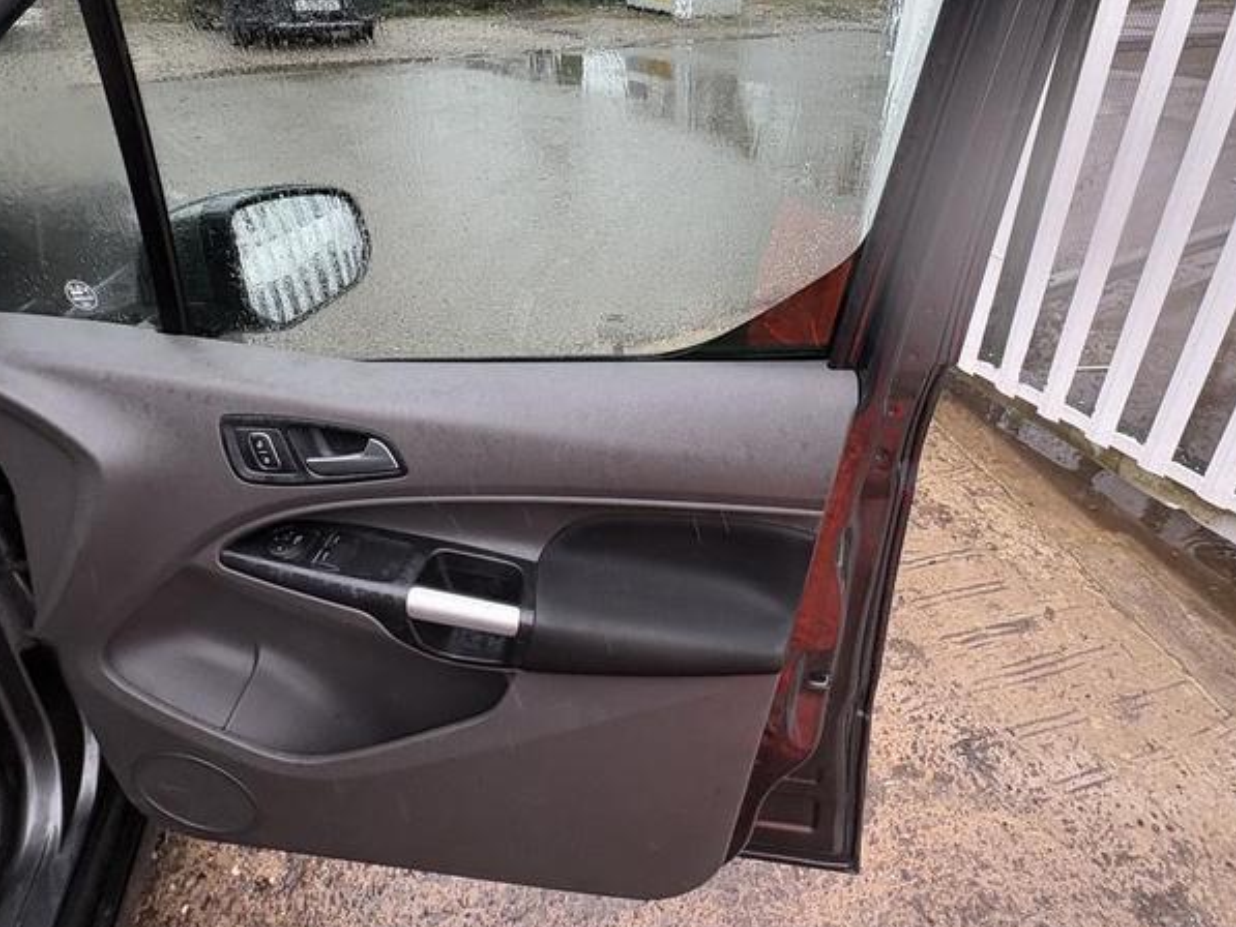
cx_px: 671
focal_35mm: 21
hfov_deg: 78.8
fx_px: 750
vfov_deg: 61.6
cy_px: 296
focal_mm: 2.22
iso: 64
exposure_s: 1/99
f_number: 2.2
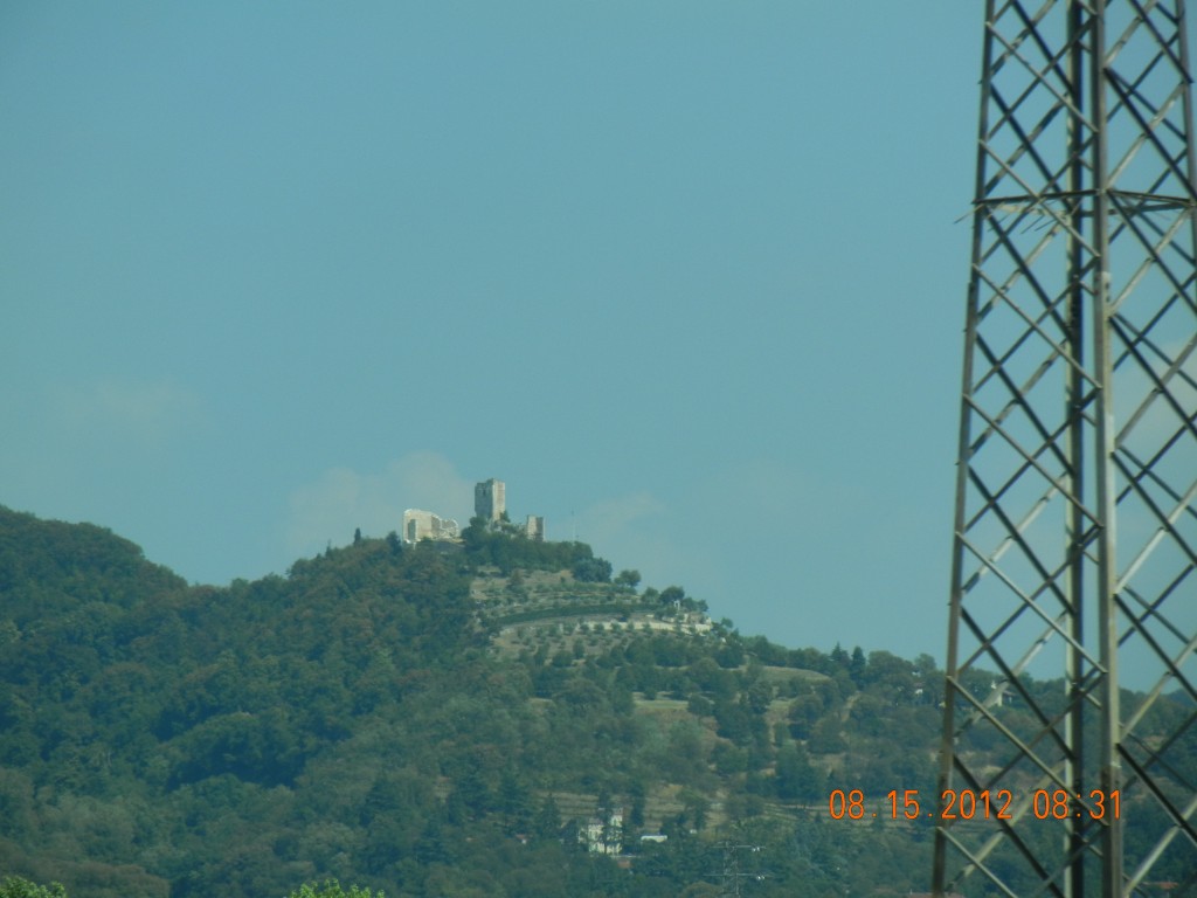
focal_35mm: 262
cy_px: 449
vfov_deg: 5.7
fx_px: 9060
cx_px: 598
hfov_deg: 7.6
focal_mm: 47.2
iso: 160
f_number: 5.1
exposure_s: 1/776
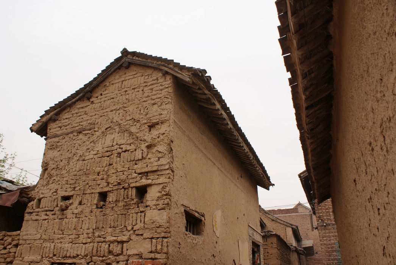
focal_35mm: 27
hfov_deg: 67.3
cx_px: 198
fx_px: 297
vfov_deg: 48.0
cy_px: 132
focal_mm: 18
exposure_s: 1/60
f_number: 8
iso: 100
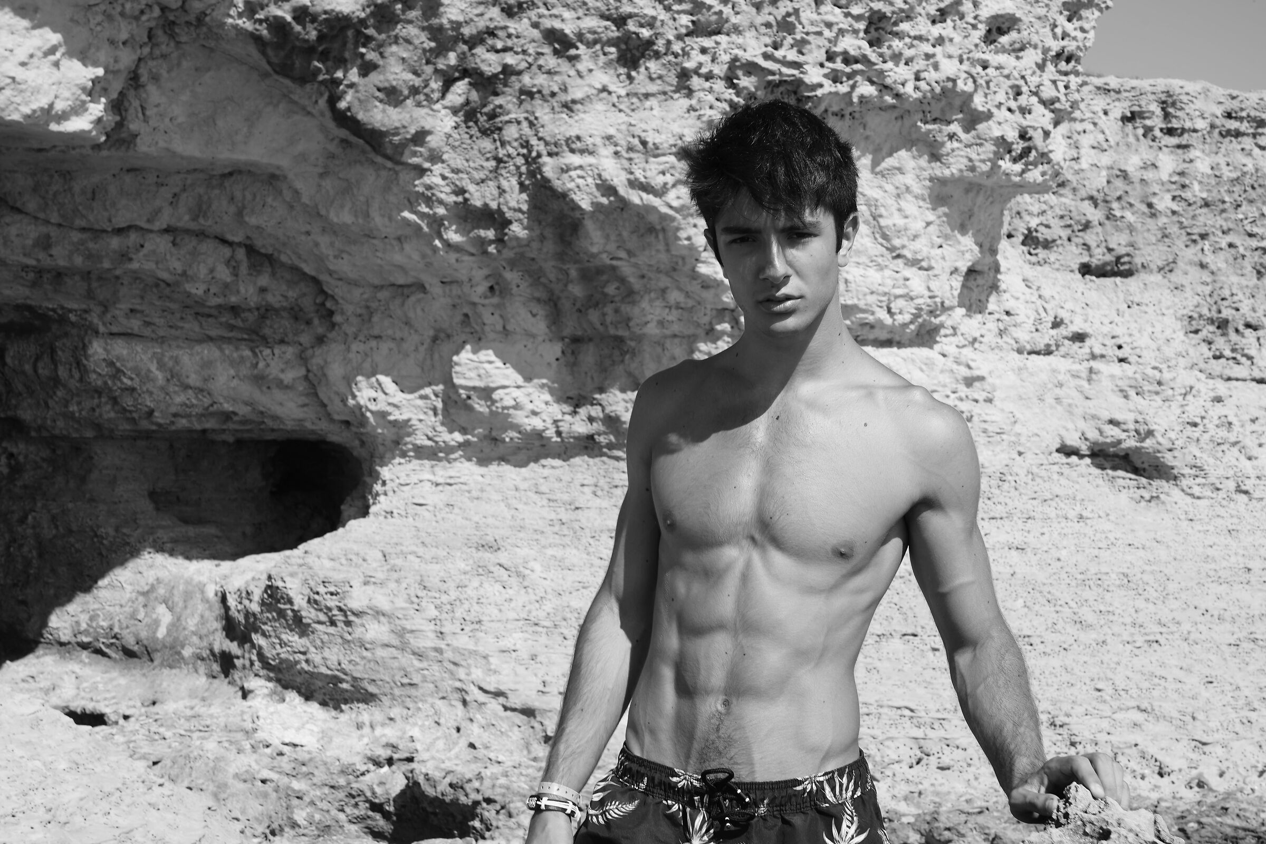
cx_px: 633
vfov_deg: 29.2
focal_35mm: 46
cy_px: 422
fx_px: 1618
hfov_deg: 42.7
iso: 100
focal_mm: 46
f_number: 11
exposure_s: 1/160
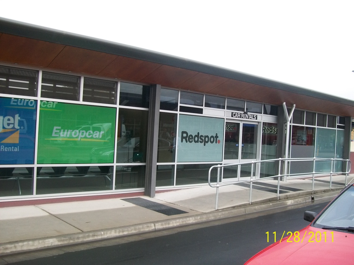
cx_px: 177
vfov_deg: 39.7
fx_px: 368
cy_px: 132
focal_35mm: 36
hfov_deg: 51.4
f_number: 2.7
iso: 80
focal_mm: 6
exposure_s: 1/320
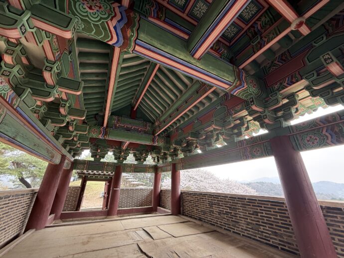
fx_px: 139
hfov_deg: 102.0
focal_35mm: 14
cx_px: 172
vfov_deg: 85.7
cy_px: 129
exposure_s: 1/99
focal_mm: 2.22
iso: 80
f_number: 2.2
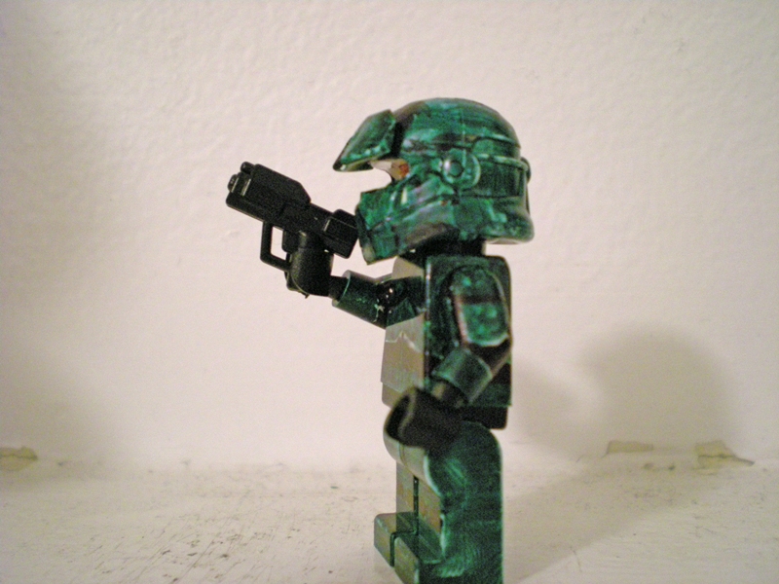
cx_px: 390
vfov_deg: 37.7
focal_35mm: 38
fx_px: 855
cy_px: 292
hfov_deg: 49.0
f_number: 3.1
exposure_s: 1/8
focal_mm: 6.3
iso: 477
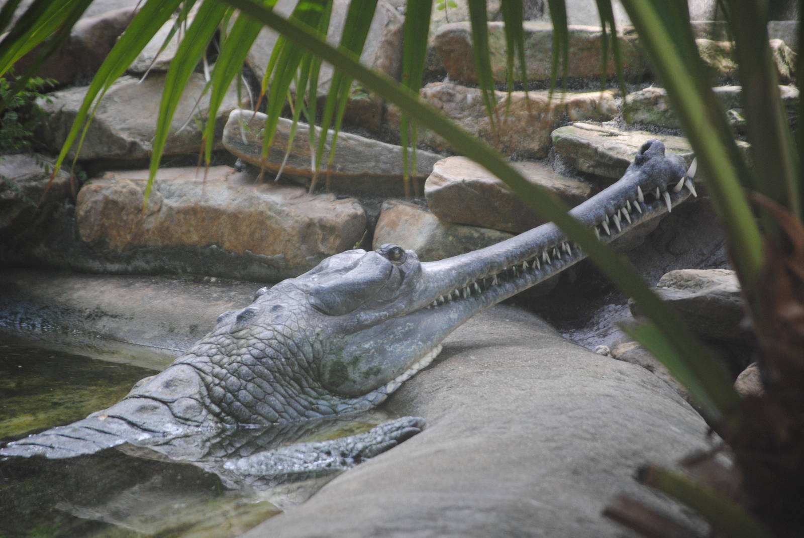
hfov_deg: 6.9
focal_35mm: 300
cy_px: 269
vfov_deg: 4.6
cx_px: 402
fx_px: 6708
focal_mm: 200
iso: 400
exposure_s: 1/125
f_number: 5.6
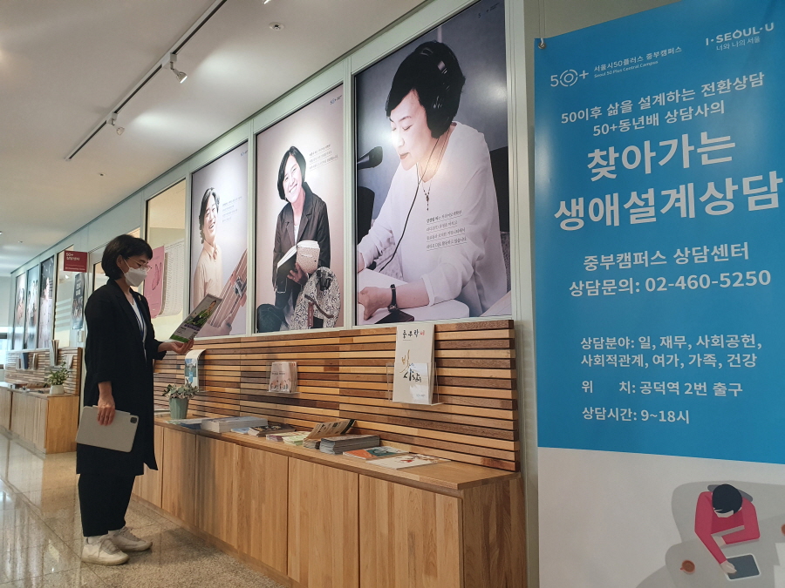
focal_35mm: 26
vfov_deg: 53.1
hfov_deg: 67.3
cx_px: 392
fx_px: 590
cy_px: 294
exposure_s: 1/40
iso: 160
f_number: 2.4
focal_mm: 4.32
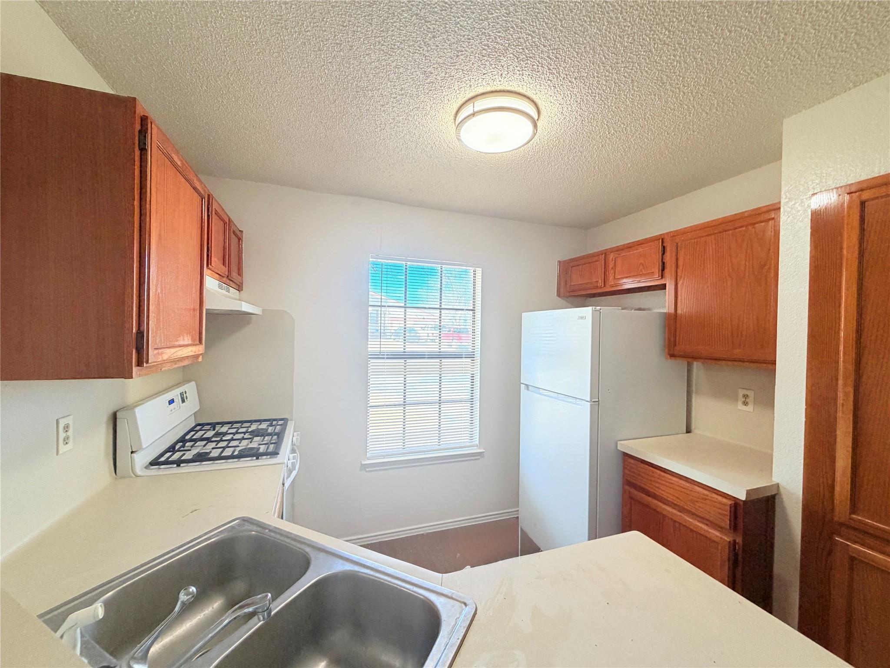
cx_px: 445
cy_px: 334
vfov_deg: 85.7
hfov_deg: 102.1
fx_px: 360
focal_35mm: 14
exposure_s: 1/120
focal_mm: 2.22
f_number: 2.2
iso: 200
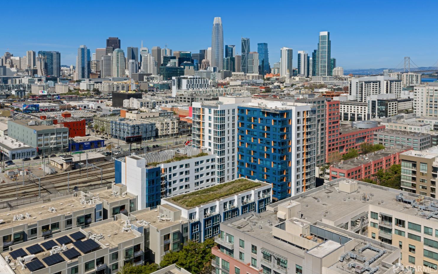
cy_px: 127
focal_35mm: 29
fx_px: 346
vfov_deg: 43.1
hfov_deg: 64.6
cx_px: 217
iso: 100
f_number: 11
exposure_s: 1/120
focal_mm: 14.4
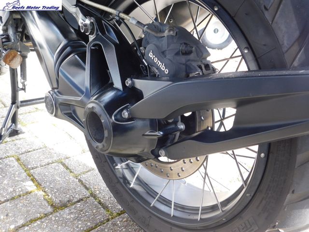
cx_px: 154
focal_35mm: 30
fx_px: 268
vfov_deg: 46.8
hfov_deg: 60.0
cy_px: 116
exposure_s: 1/40
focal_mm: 5.3
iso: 125
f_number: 3.2
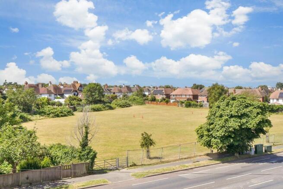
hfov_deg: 61.9
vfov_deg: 43.6
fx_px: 236
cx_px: 142
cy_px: 94
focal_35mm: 30
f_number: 6.3
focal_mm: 20
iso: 200
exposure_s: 1/800
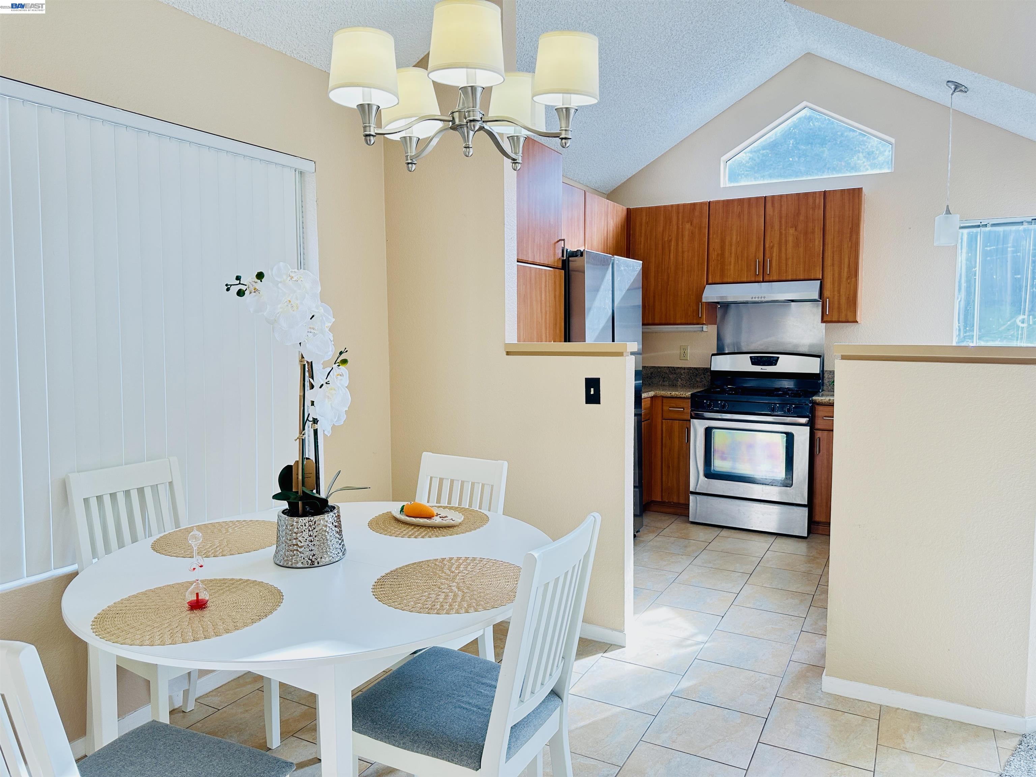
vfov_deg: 56.8
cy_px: 388
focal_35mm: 24
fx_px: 718
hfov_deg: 71.6
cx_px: 518
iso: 125
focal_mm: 6.86
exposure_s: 1/133
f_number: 1.78
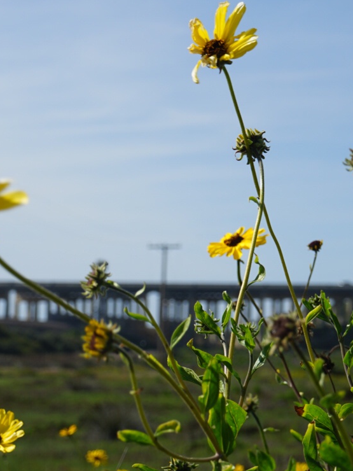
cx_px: 170
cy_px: 267
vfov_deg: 15.9
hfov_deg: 12.0
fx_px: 1686
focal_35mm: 124
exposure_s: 1/200
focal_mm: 59
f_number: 11
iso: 100
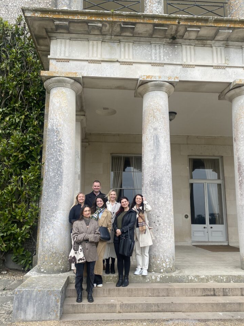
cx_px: 113
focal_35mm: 28
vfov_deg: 63.4
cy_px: 168
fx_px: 263
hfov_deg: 49.7
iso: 32
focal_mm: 4.25
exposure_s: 1/767
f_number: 1.8
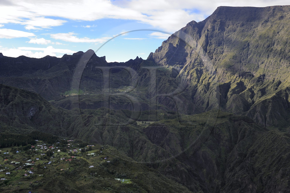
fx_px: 362
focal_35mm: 45
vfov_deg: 29.8
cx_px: 145
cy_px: 96
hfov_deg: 43.6
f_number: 7.1
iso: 800
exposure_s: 1/500
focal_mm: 45
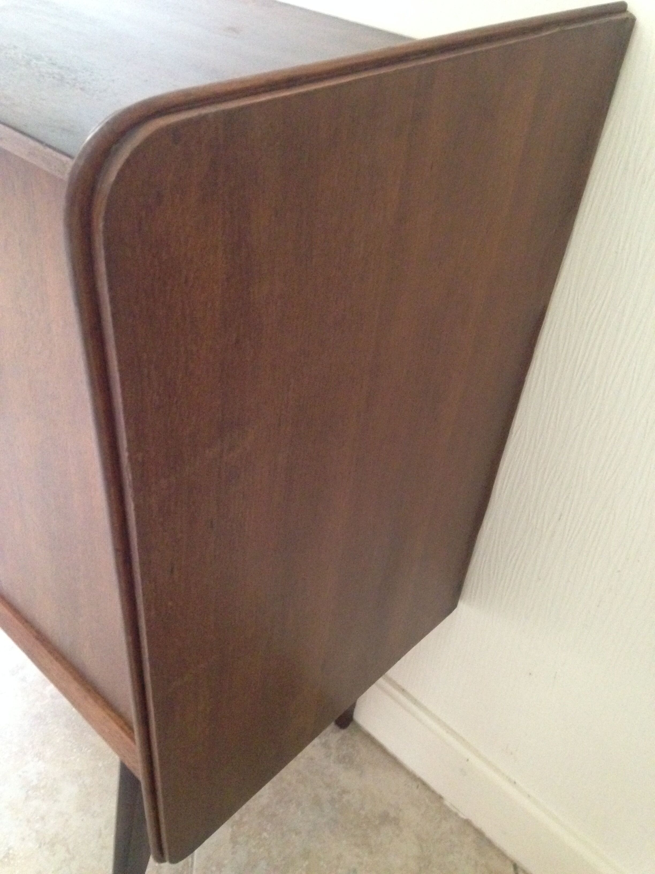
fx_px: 833
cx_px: 328
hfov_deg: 42.9
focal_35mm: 33
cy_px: 437
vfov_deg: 55.4
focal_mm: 4.12
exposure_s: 1/15
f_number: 2.4
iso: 640
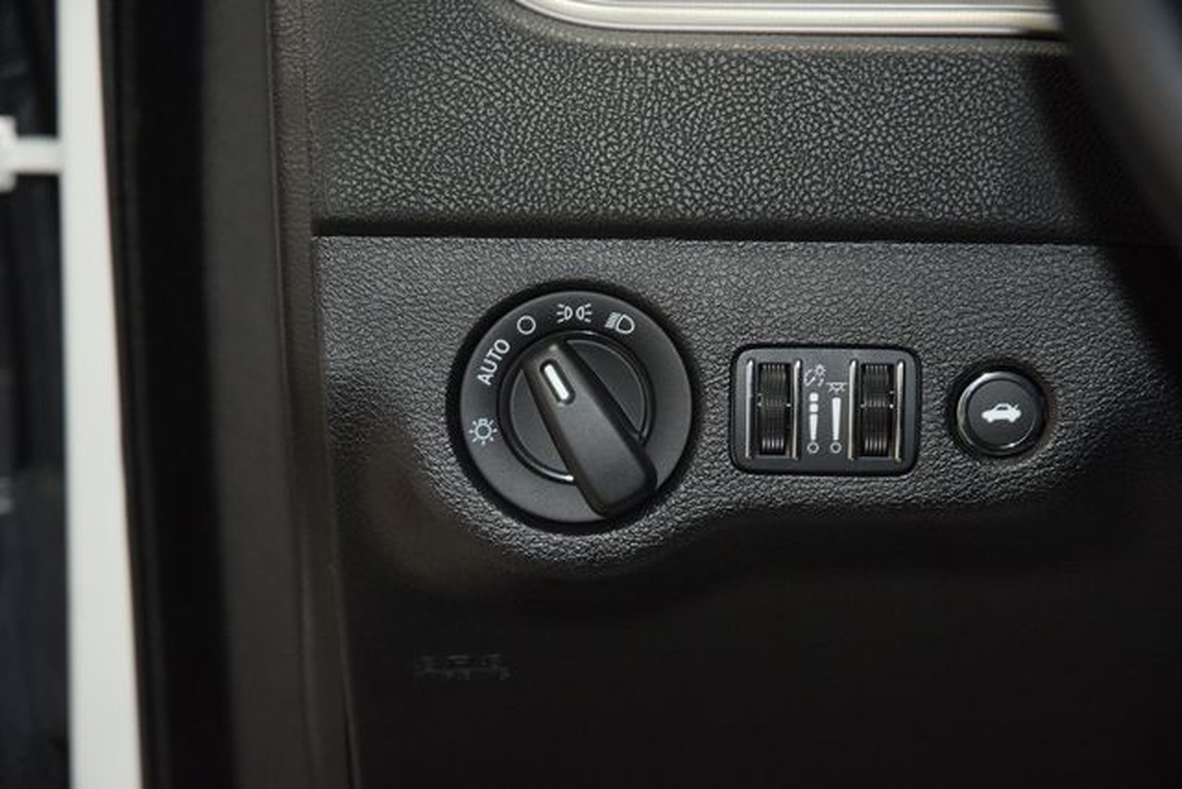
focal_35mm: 105
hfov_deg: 19.5
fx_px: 3448
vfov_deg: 13.0
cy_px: 394
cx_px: 591
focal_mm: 70
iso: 2000
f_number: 4.5
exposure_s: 1/40
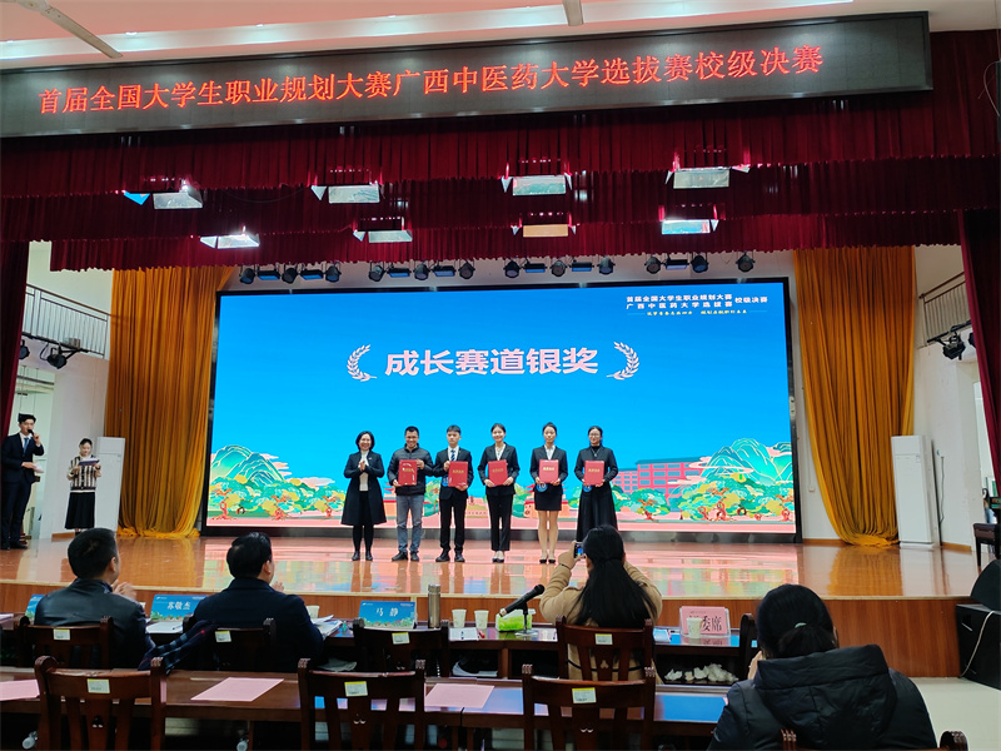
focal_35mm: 27
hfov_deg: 65.3
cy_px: 376
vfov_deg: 51.4
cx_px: 500
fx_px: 781
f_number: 1.9
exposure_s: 1/50
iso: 200
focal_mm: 5.52
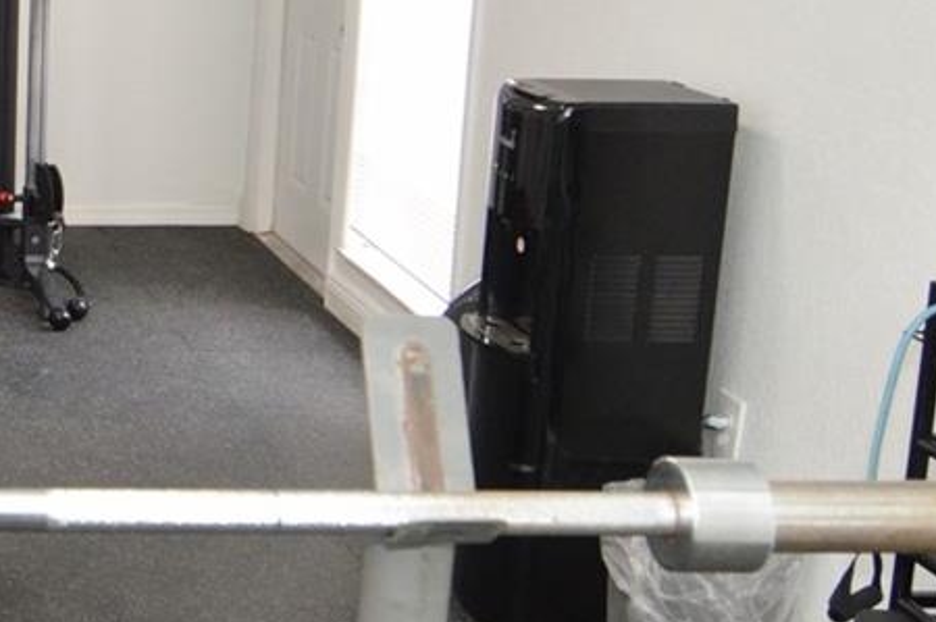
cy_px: 172
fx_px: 1662
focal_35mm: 64
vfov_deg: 21.1
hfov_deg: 26.8
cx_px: -268
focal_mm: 12
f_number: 4
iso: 500
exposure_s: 1/60
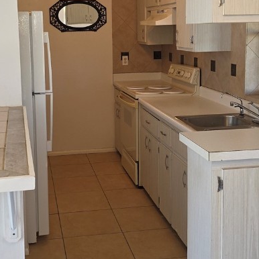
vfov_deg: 31.4
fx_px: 457
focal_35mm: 54
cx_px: 123
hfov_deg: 31.6
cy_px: 90
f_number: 1.7
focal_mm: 6.3
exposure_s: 1/60
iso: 64
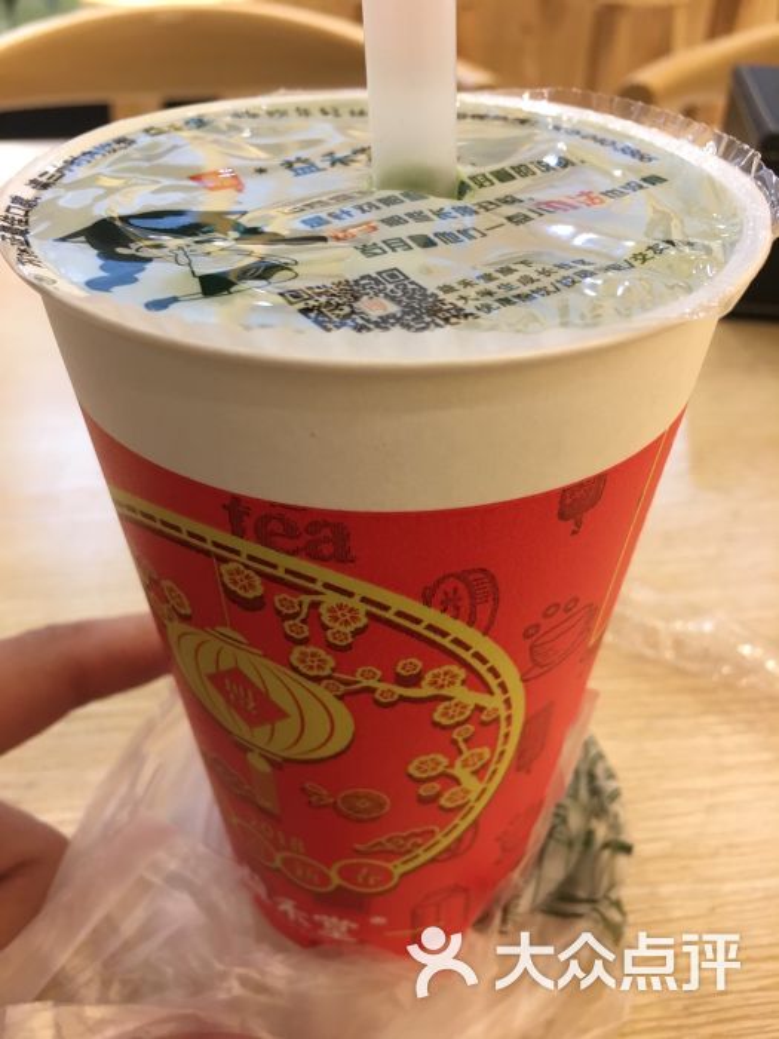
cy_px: 520
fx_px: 870
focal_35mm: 29
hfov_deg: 48.2
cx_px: 390
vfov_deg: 61.7
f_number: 2.2
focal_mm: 4.15
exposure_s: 1/33
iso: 125
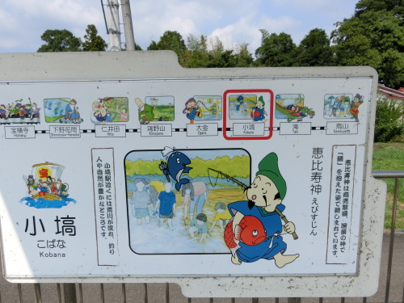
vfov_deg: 43.8
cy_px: 191
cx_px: 183
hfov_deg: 56.7
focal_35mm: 32
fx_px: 373
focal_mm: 4.5
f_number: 7
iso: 80
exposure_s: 1/250
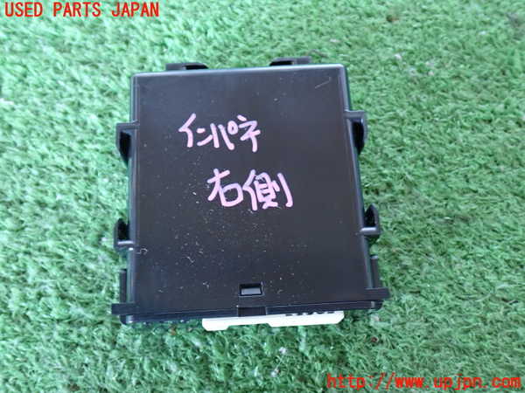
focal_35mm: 38
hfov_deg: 49.0
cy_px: 196
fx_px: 576
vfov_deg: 37.7
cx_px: 262
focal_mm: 6.83
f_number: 2.7
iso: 800
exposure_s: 1/20
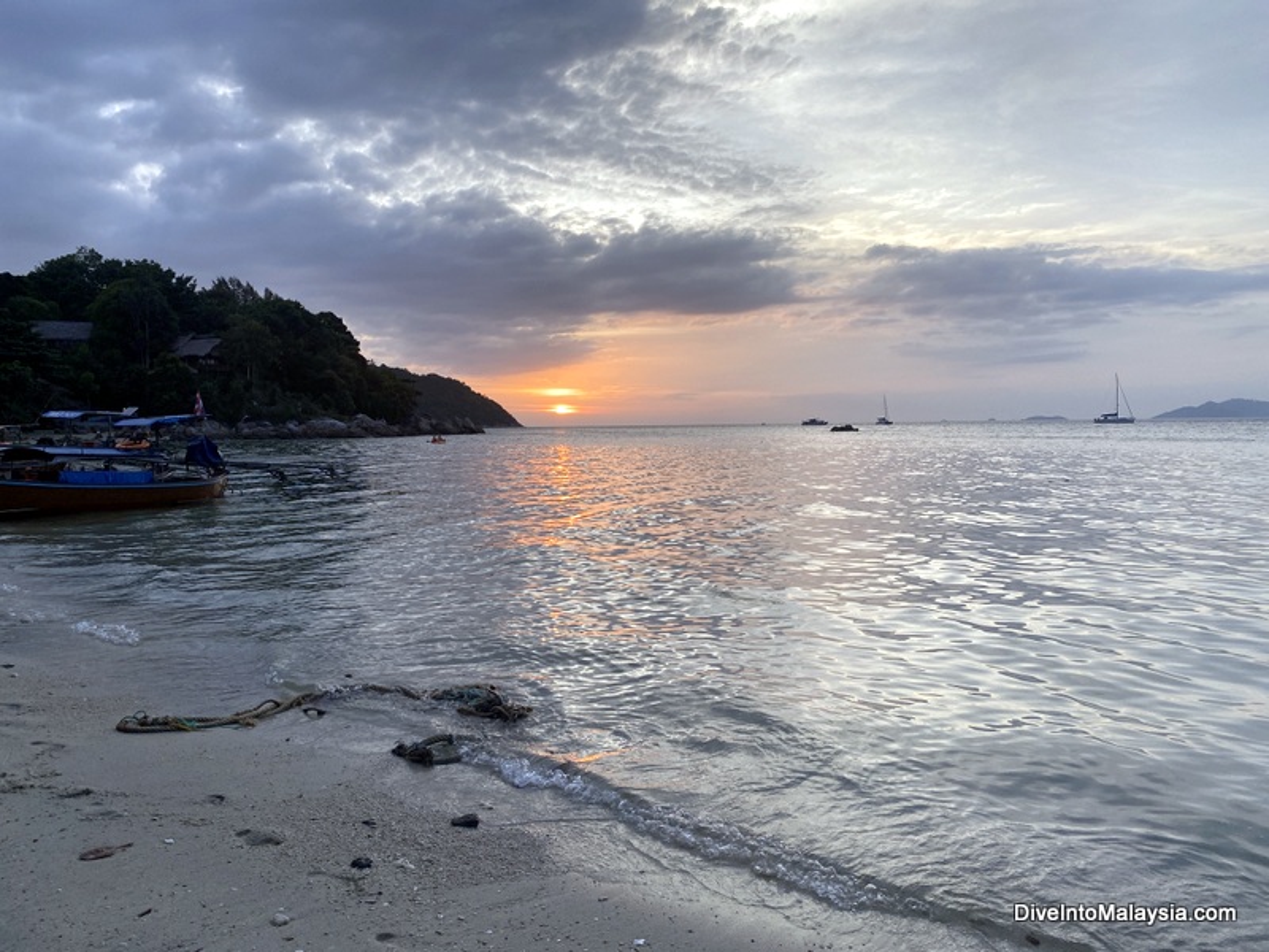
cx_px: 634
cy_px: 476
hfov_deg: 67.3
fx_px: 953
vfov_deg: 53.1
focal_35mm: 26
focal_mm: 4.25
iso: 32
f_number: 1.8
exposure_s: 1/283
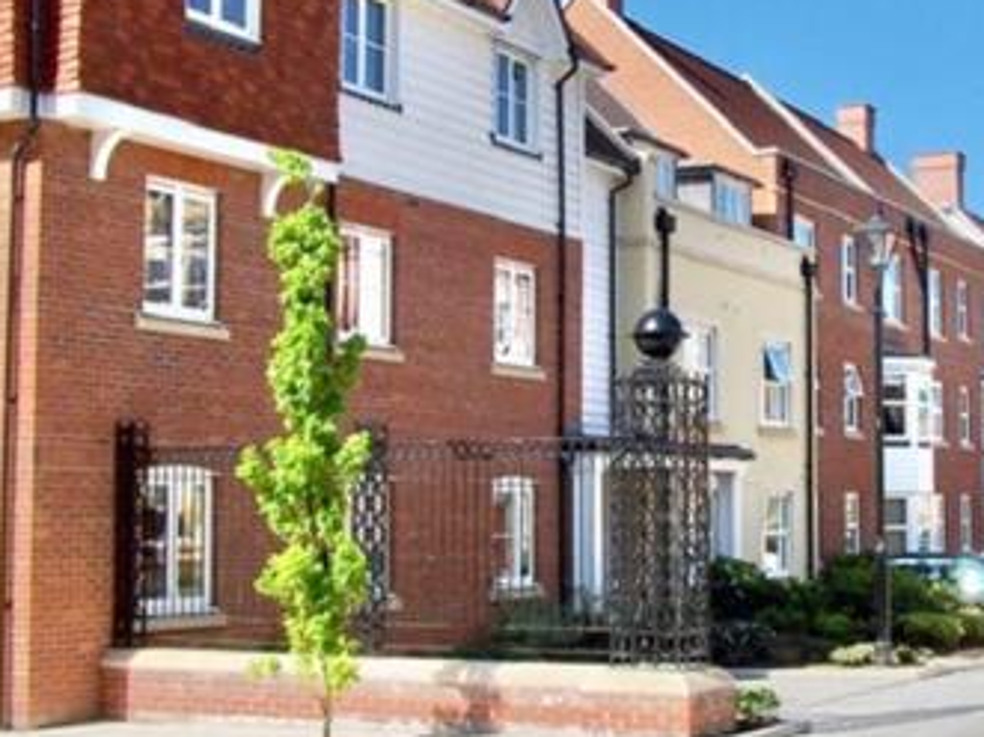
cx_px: 715
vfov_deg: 21.9
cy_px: 302
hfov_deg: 28.6
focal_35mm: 67
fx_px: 1904
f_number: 5.6
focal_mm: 6.3
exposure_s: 1/350
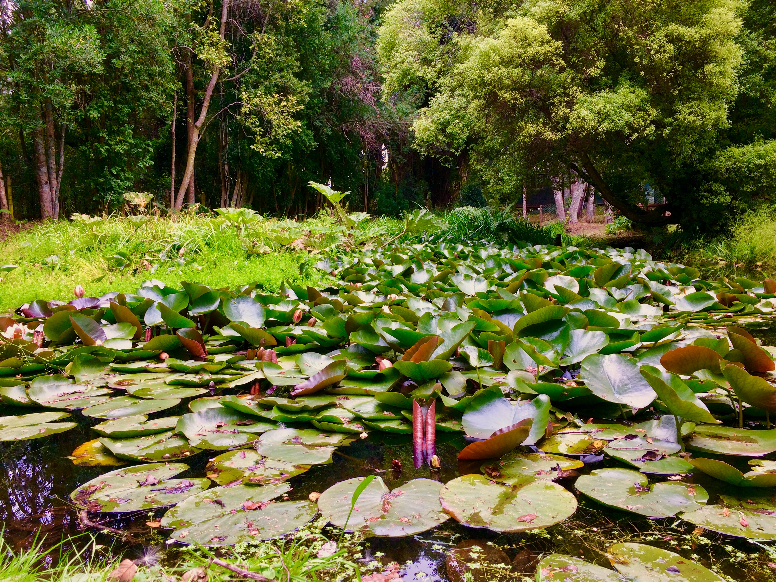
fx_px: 650
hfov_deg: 61.7
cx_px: 388
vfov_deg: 48.2
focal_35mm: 29
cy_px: 291
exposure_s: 1/50
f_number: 2.2
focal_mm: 4.15
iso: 40
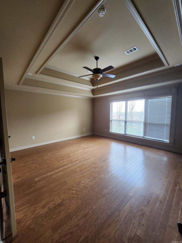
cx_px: 91
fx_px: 91
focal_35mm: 13
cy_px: 122
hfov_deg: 89.9
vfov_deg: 106.2
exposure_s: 1/30
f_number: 2.2
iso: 320
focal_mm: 1.74
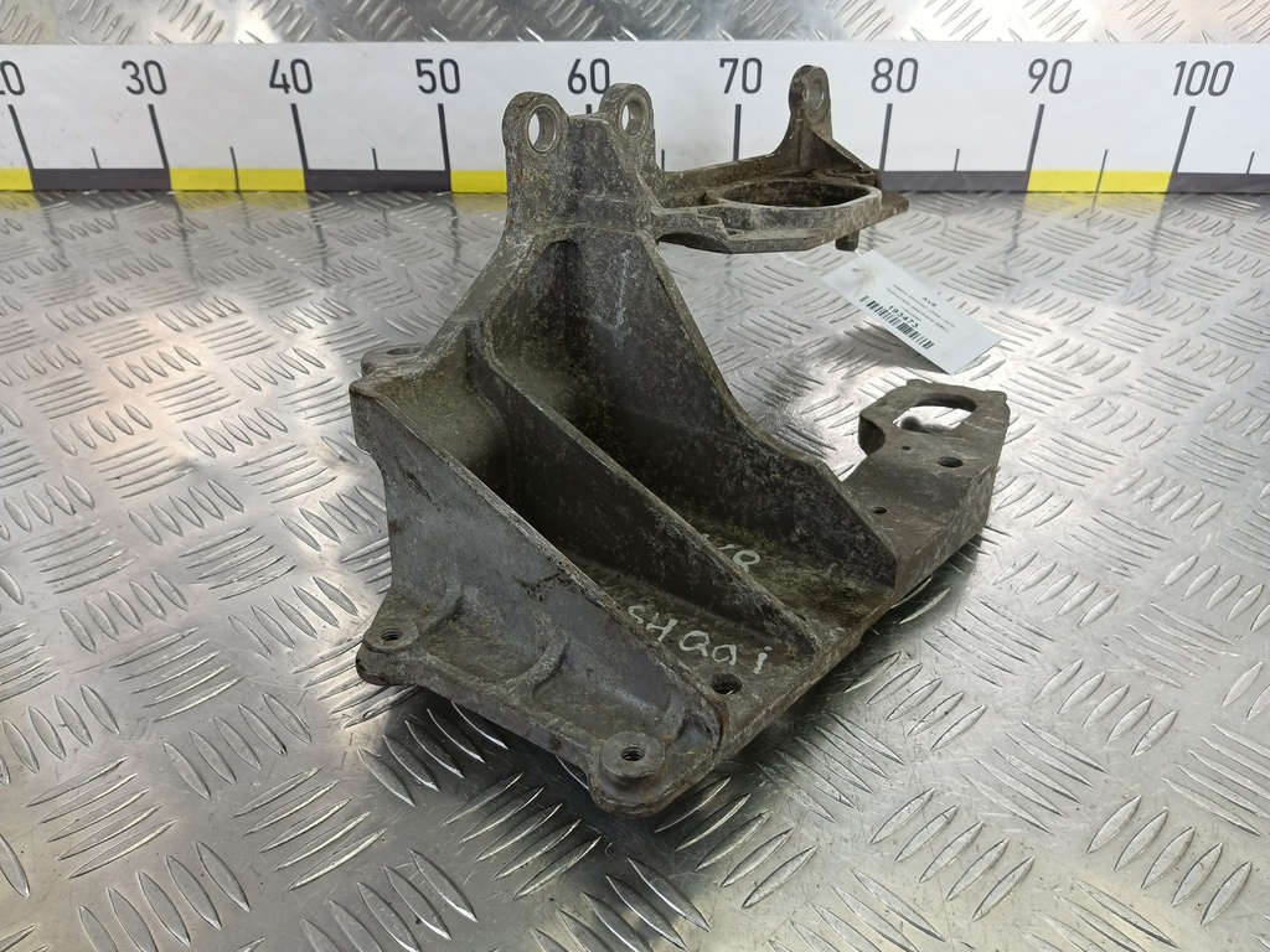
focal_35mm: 23
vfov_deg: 58.9
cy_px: 476
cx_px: 635
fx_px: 844
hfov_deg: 73.9
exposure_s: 1/100
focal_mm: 4.11
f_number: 1.6
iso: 114
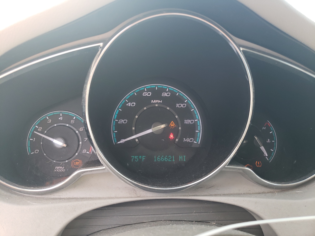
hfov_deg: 67.3
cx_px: 158
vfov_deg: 53.1
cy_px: 118
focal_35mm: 26
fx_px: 237
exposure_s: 1/120
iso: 62
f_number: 1.5
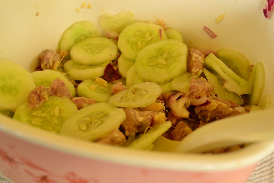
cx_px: 137
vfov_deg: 28.1
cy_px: 92
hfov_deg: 41.1
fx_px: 365
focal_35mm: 48
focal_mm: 32
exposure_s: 1/20
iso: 200
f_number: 5.6
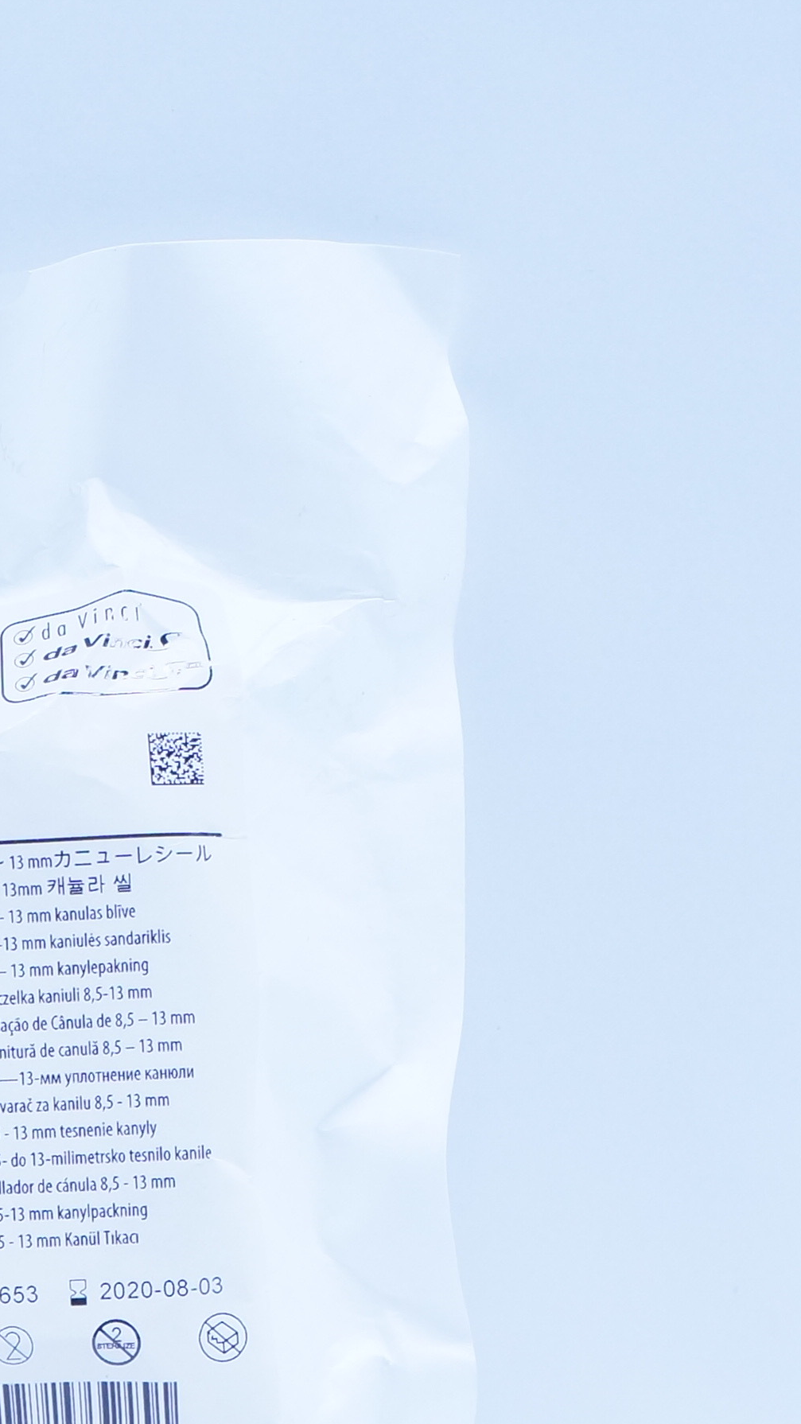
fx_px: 4229
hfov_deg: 10.7
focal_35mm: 112
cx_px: -135
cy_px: 1041
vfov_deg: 19.0
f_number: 4.5
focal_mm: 26
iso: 800
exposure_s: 1/200
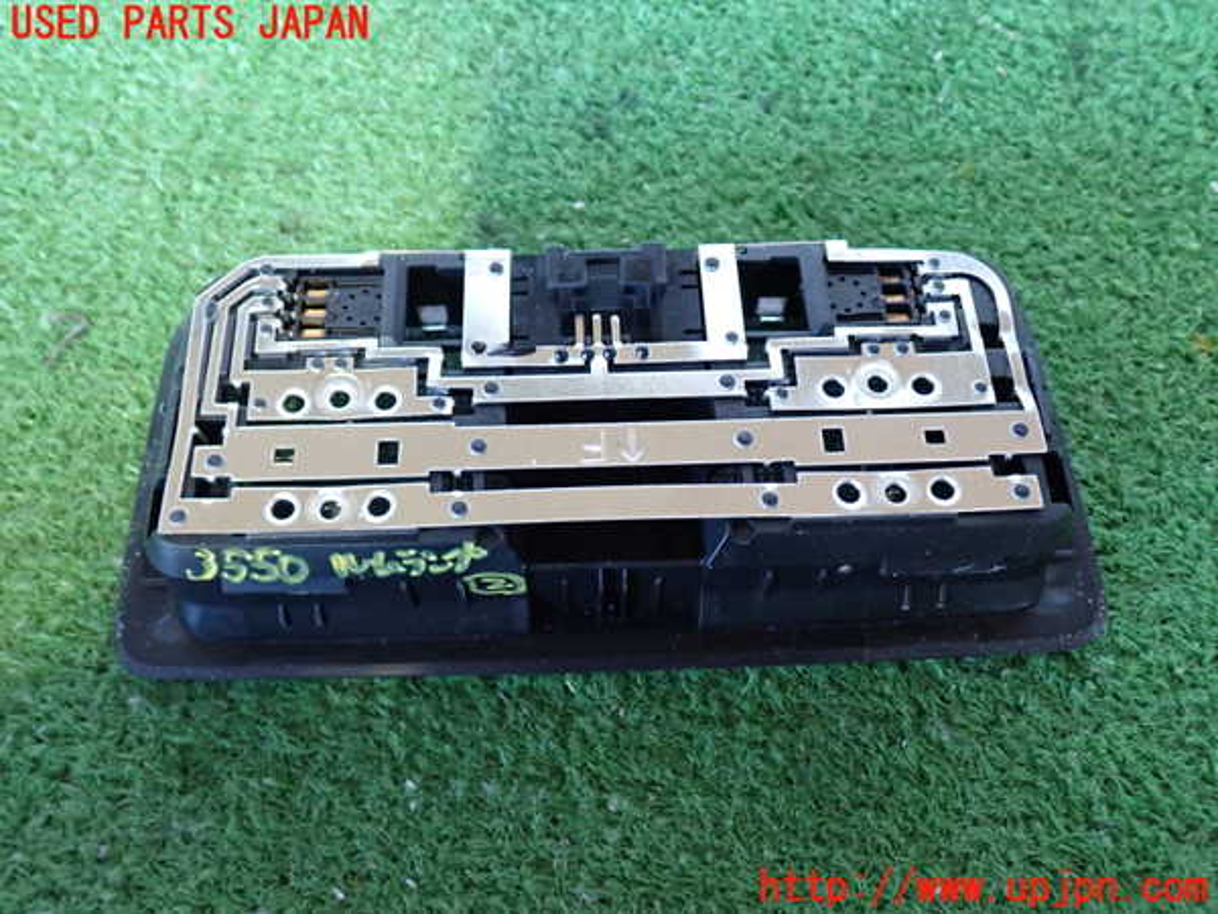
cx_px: 609
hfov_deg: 56.8
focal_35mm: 32
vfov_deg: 44.2
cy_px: 457
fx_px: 1126
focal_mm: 5.79
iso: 640
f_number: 2.4
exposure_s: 1/30
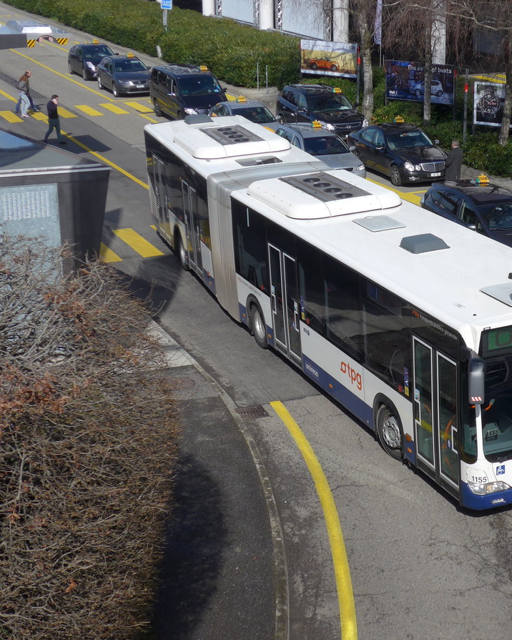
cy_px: 320
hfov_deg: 21.0
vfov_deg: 26.4
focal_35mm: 72
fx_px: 1364
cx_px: 415
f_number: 3.4
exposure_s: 1/1600
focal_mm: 11.3
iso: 80
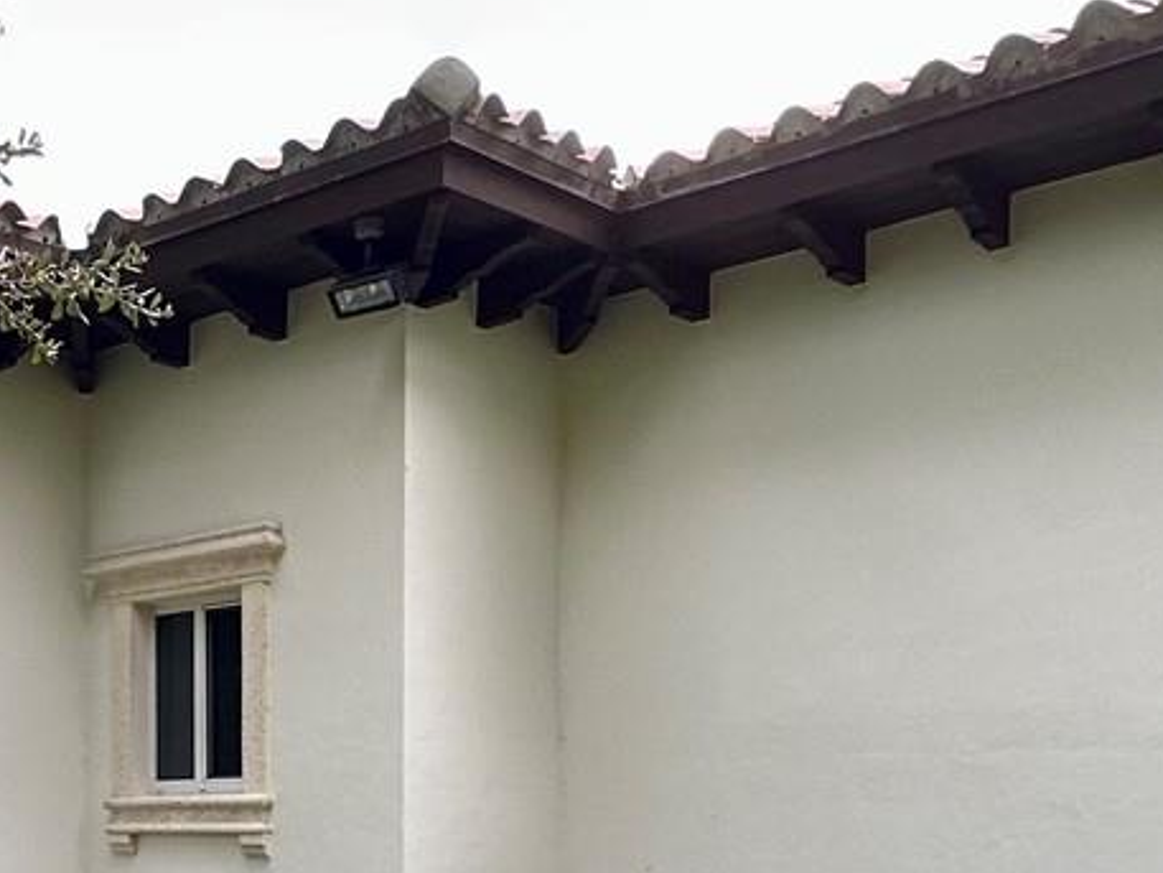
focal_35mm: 49
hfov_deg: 35.9
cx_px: 59
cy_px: 876
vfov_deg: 27.9
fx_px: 1647
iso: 80
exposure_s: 1/99
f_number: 2.2
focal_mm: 2.22
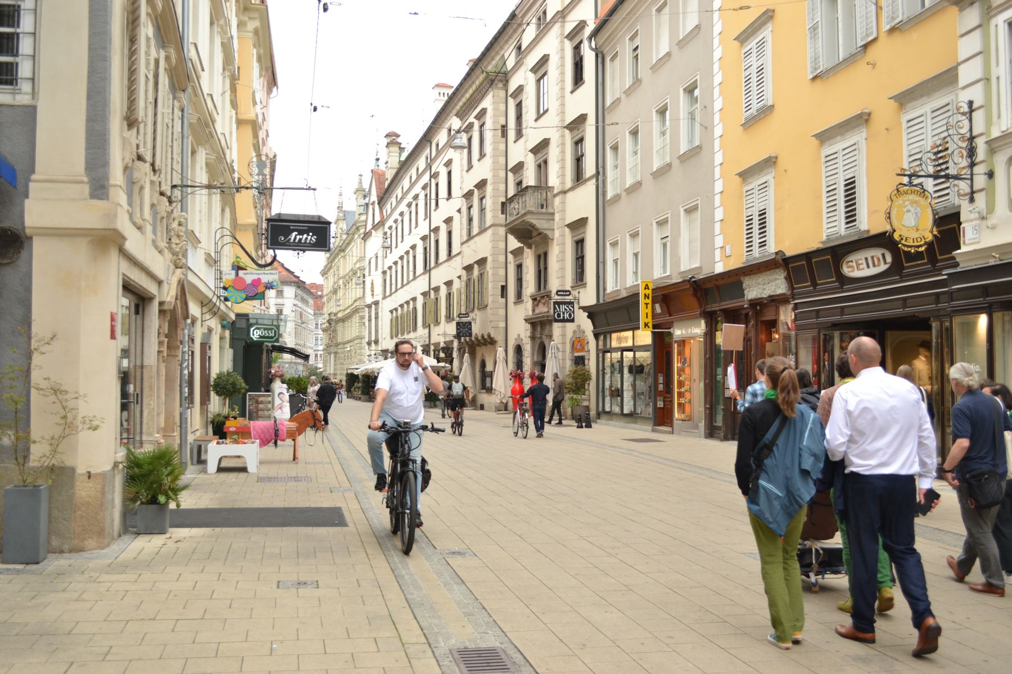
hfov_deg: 57.2
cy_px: 337
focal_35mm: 33
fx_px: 928
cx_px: 506
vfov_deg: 40.0
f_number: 5
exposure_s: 1/125
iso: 400
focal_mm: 22
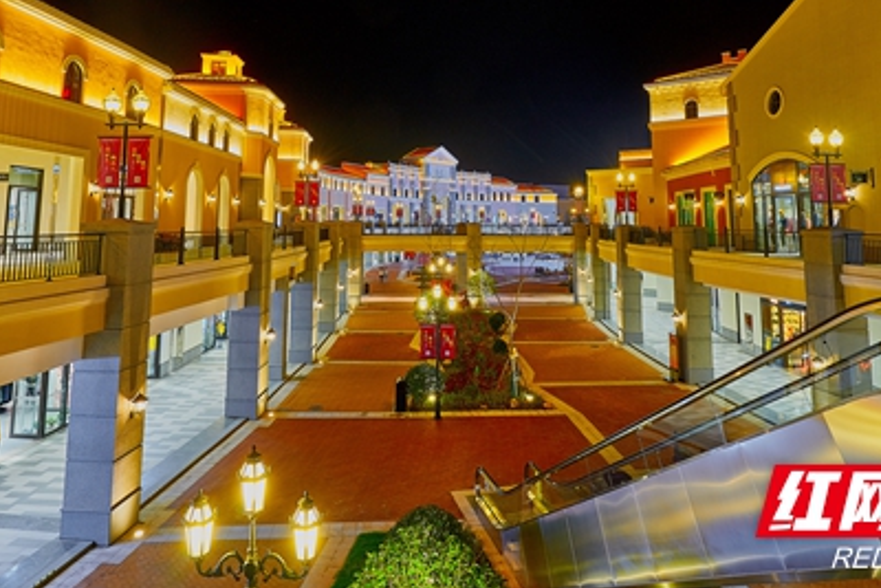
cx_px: 436
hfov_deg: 73.7
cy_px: 152
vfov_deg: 51.1
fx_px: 588
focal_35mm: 24
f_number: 10
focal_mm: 16
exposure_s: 1.6
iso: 100
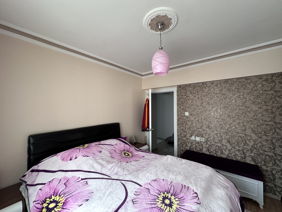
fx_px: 114
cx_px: 141
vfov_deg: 85.7
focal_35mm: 14
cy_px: 106
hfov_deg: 102.1
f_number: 2.2
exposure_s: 1/99
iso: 250
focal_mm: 2.22
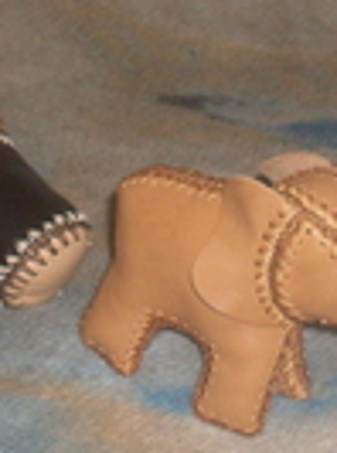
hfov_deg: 11.4
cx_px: 289
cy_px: -17
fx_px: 1683
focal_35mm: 129
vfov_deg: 15.0
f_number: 2.8
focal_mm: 6.3
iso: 100
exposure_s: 1/45
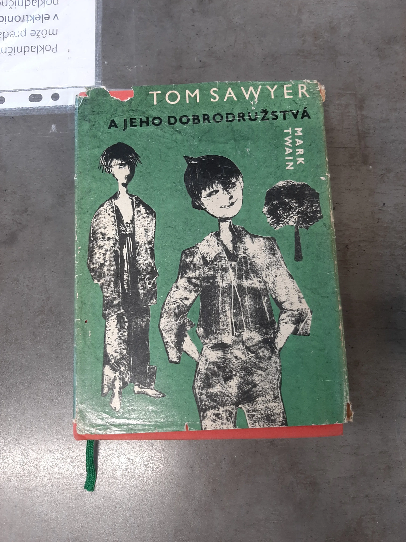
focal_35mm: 26
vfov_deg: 67.3
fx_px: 407
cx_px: 203
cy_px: 271
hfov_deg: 53.1
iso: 80
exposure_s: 1/50
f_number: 1.7
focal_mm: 3.93
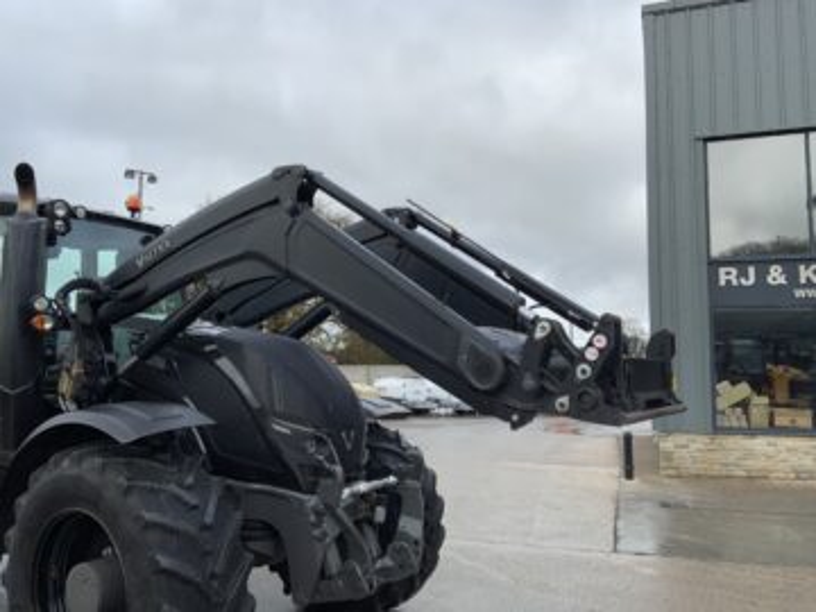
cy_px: 306
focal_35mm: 29
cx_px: 408
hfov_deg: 61.7
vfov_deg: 48.2
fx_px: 684
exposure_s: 1/482
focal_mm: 3
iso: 16
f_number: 1.8
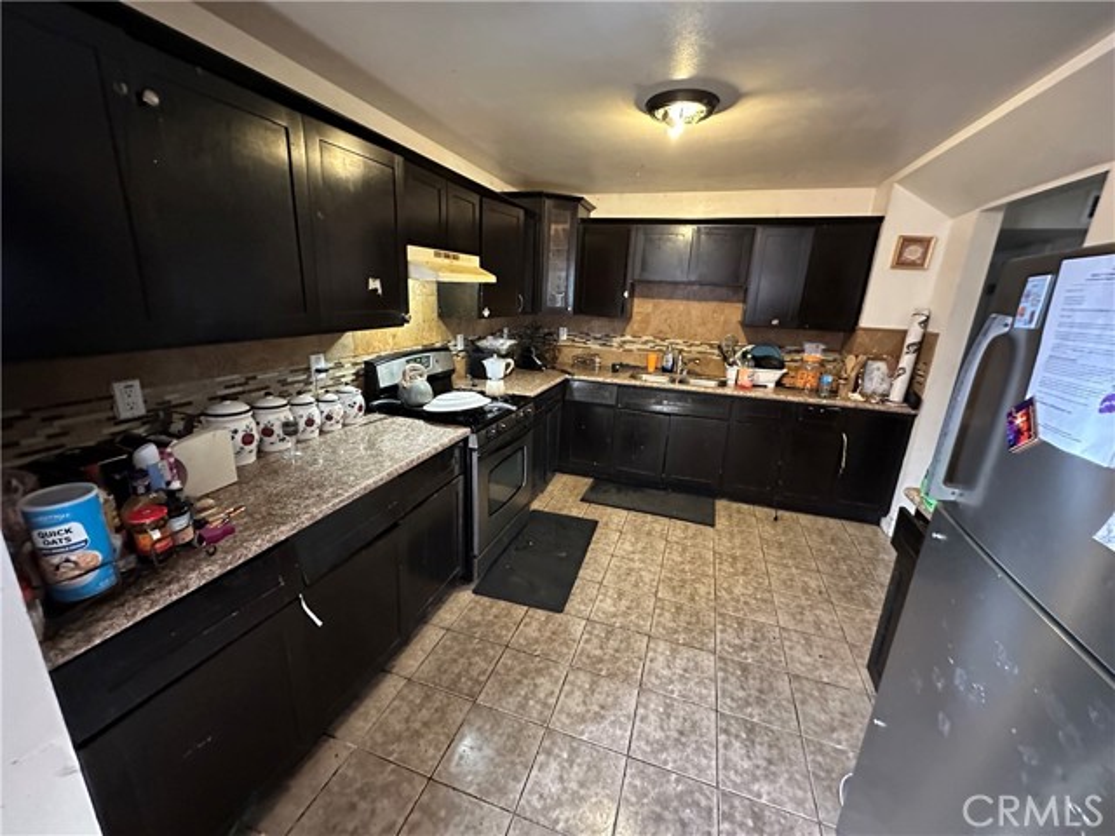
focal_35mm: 14
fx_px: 451
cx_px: 558
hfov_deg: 102.1
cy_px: 418
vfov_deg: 85.7
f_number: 2.2
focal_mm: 2.22
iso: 1000
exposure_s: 1/40
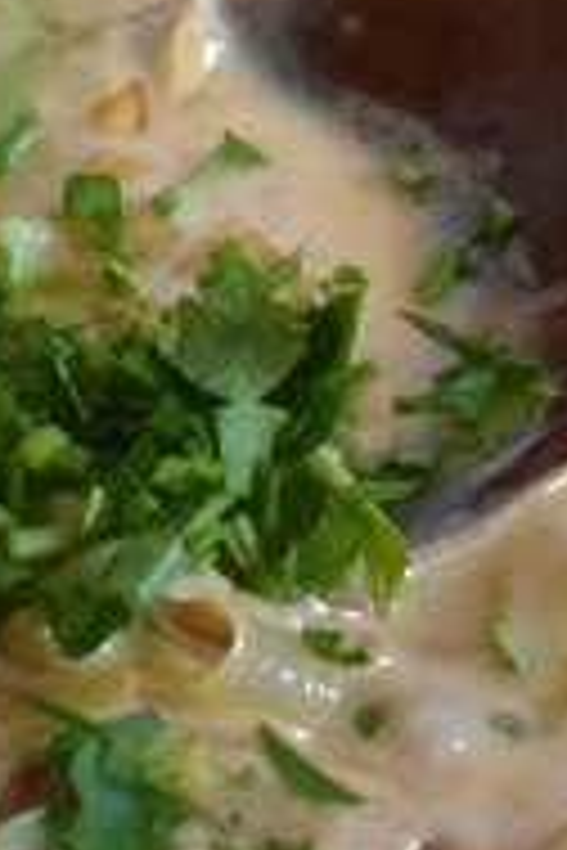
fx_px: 5740
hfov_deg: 5.6
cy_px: 9
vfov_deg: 8.4
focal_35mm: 243
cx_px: -81
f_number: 4.5
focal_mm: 34
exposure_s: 1/60
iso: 2200
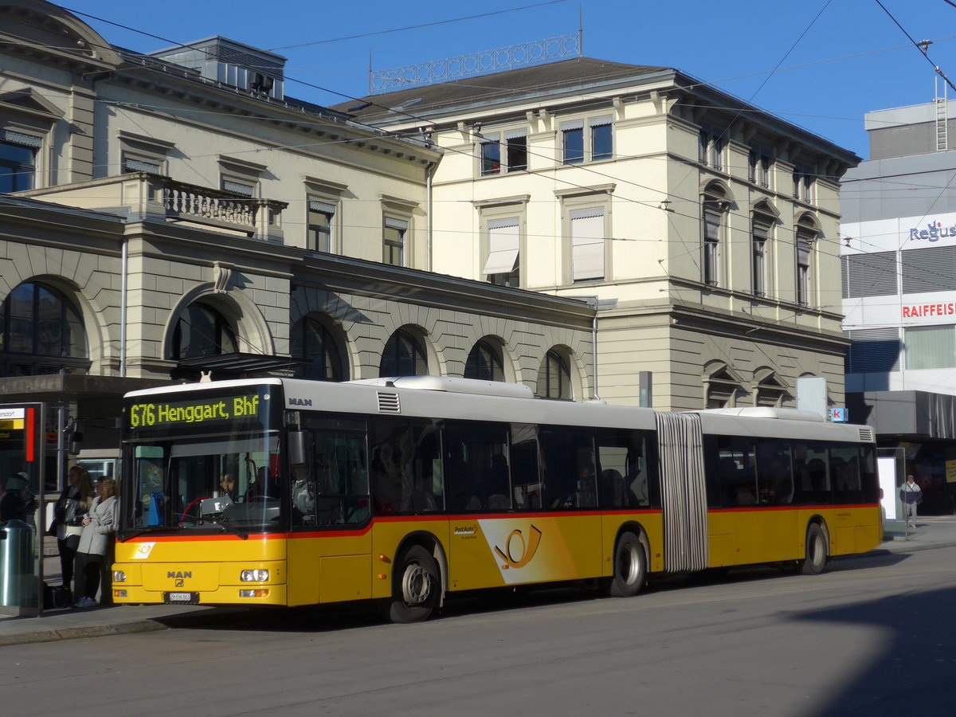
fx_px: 1629
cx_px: 478
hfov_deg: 32.7
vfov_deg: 24.8
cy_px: 358
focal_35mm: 59
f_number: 3.5
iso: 80
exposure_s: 1/1600
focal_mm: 12
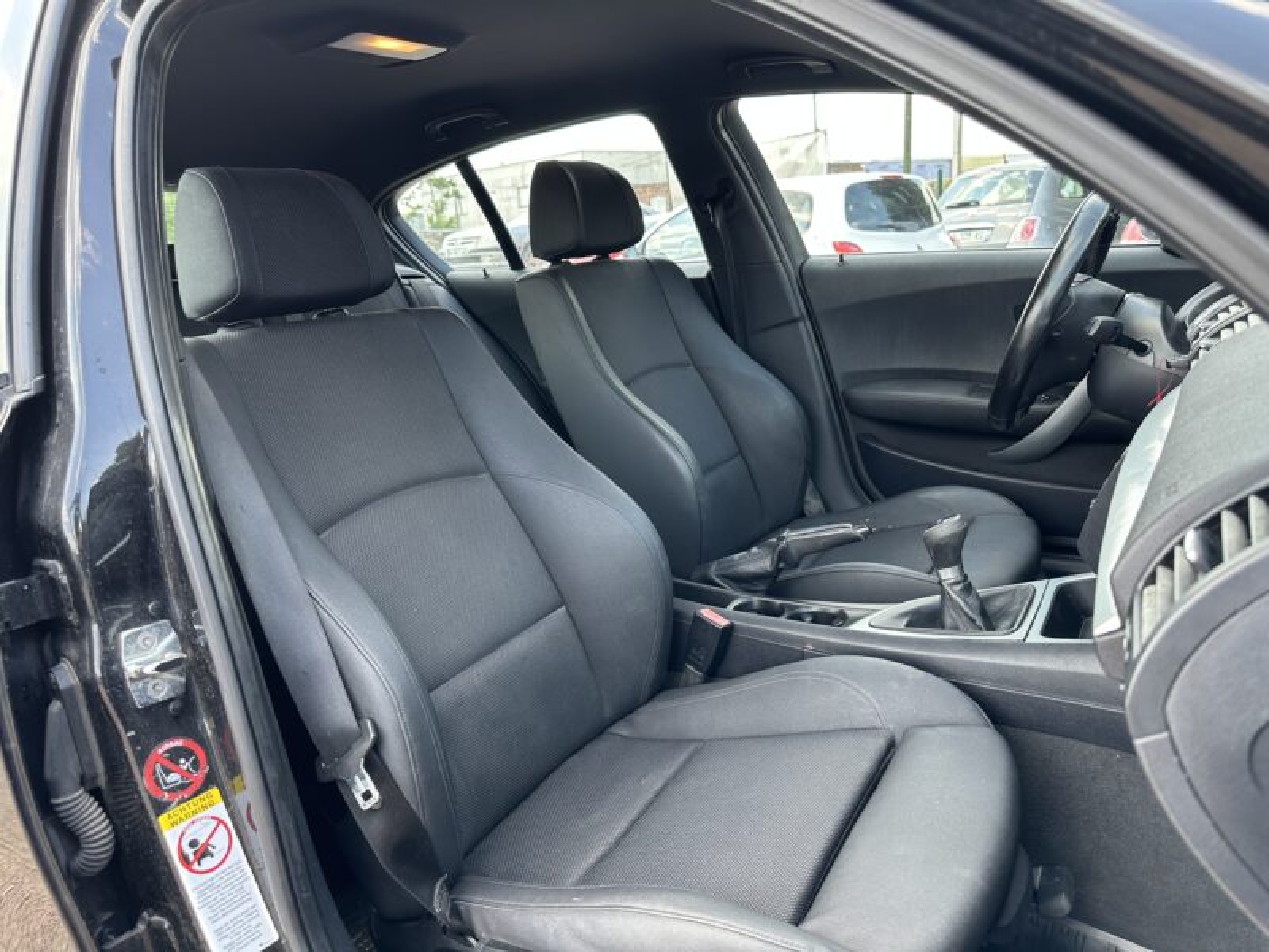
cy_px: 476
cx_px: 634
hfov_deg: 71.6
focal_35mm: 24
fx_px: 880
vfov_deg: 56.8
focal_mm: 6.86
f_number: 1.78
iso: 100
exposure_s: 1/171
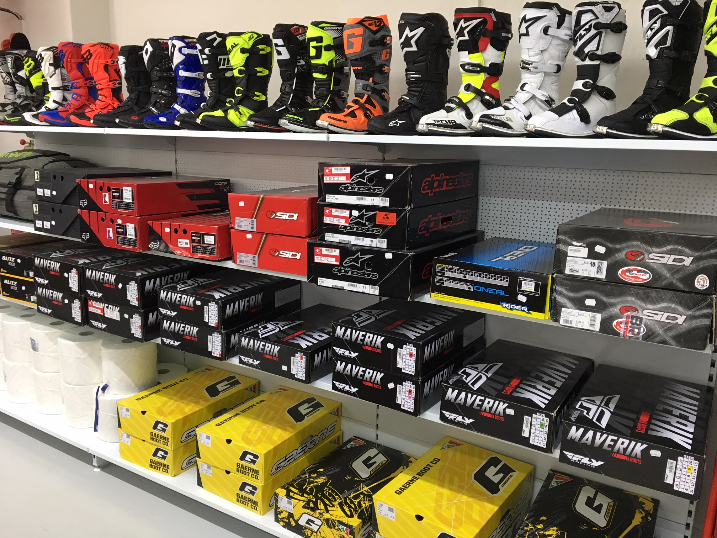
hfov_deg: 61.7
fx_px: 601
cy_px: 269
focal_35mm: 29
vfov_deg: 48.2
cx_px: 358
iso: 64
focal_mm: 4.15
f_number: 2.2
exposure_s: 1/17
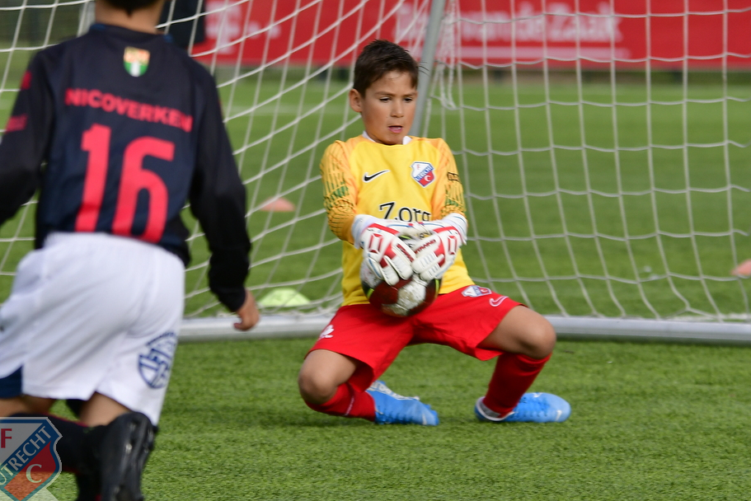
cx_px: 364
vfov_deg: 5.8
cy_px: 250
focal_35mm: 237
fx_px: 4945
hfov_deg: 8.7
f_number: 3.5
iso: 200
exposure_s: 1/800
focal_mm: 150
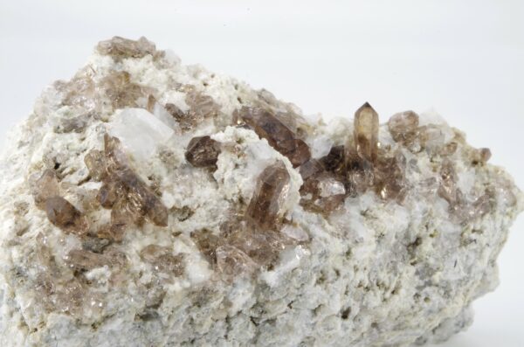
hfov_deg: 38.3
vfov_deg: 25.9
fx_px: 755
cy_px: 174
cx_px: 262
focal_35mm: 52
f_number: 4.5
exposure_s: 1/2.5
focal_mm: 35
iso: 100
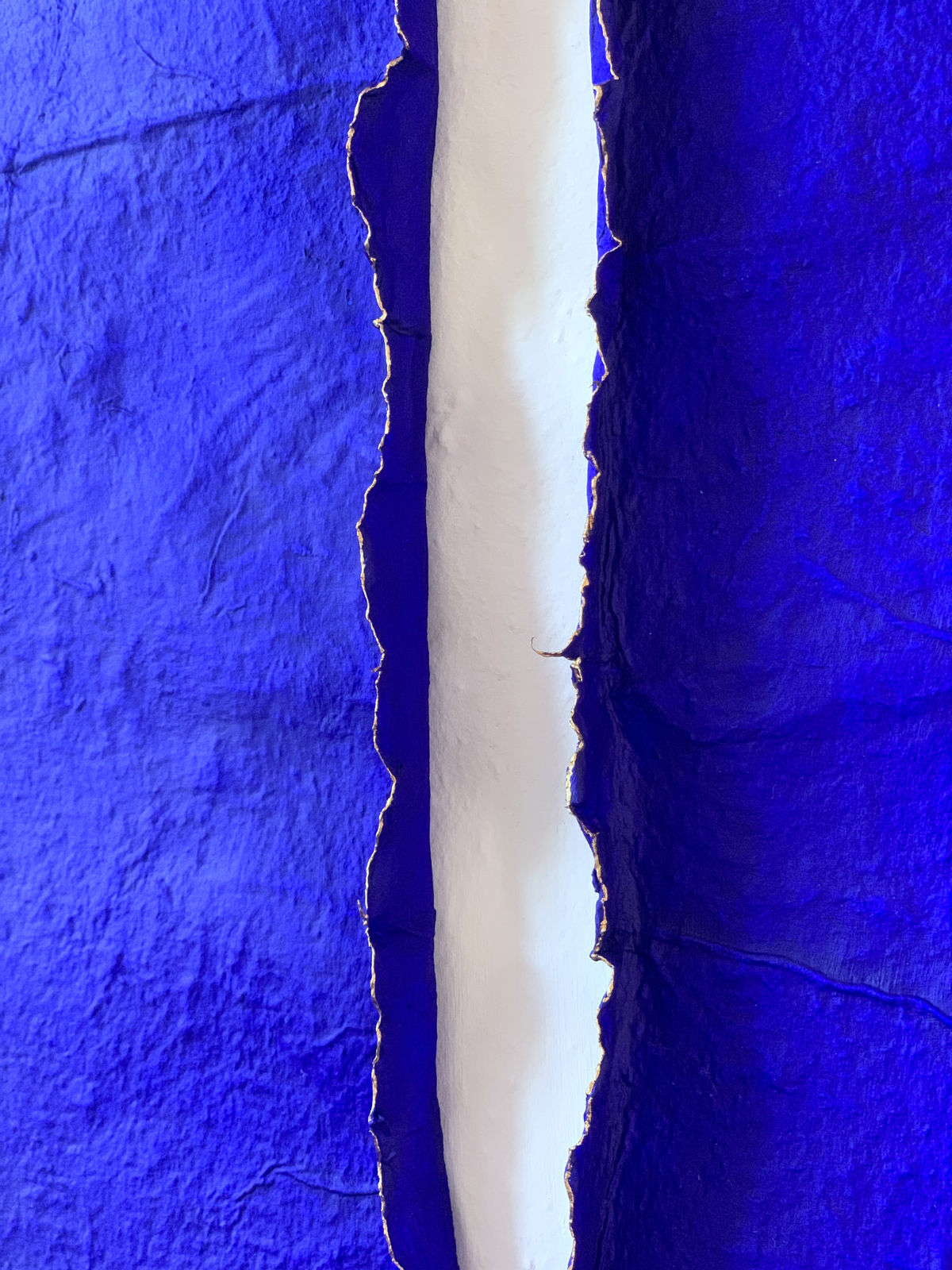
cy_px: 635
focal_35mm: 52
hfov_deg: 28.0
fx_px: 1907
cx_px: 476
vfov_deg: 36.8
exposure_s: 1/60
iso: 200
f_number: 2.4
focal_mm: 6
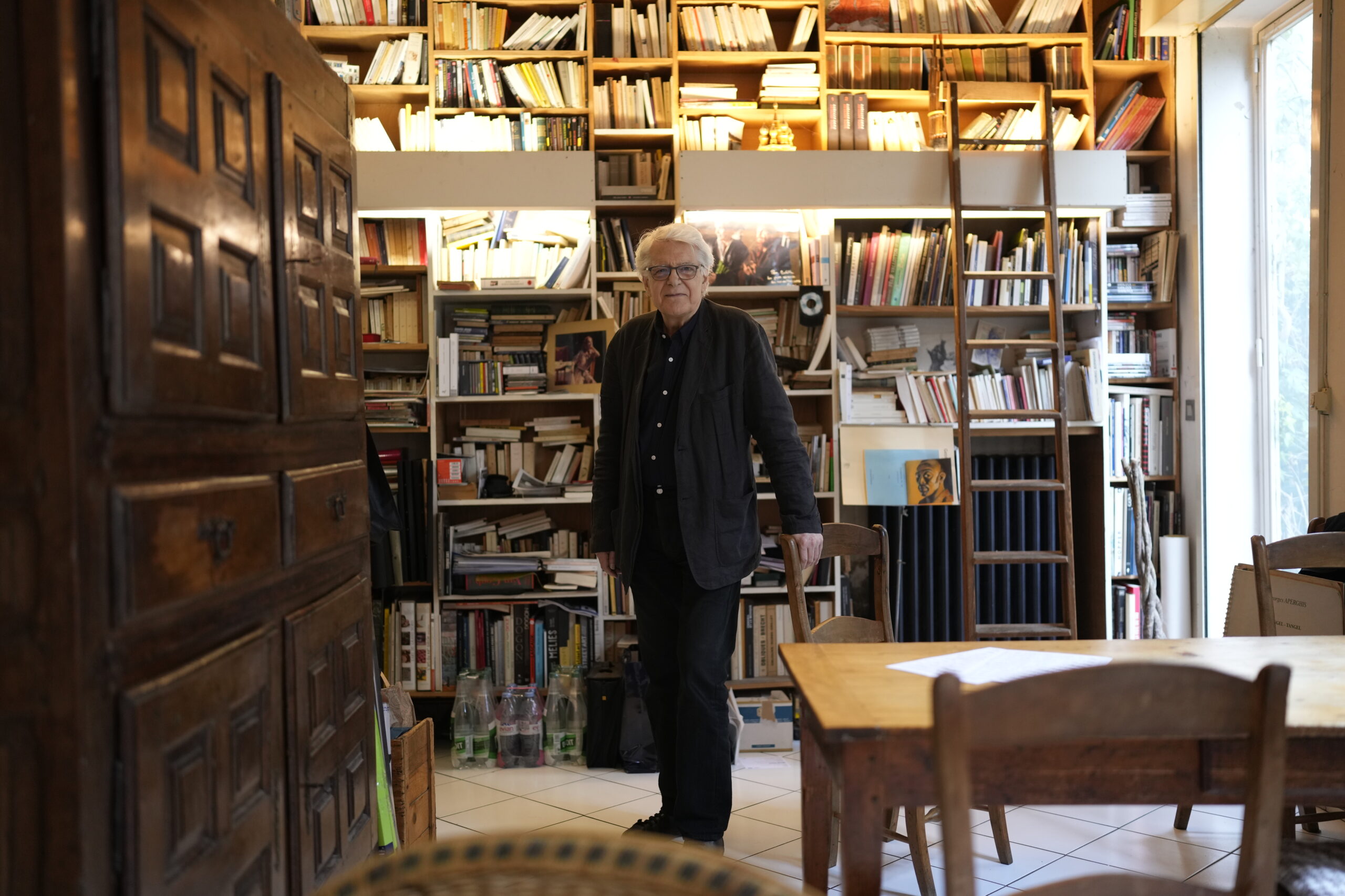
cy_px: 448
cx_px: 672
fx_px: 1308
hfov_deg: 54.4
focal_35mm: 35
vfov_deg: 37.9
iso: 800
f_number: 1.4
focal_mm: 35
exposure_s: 1/125
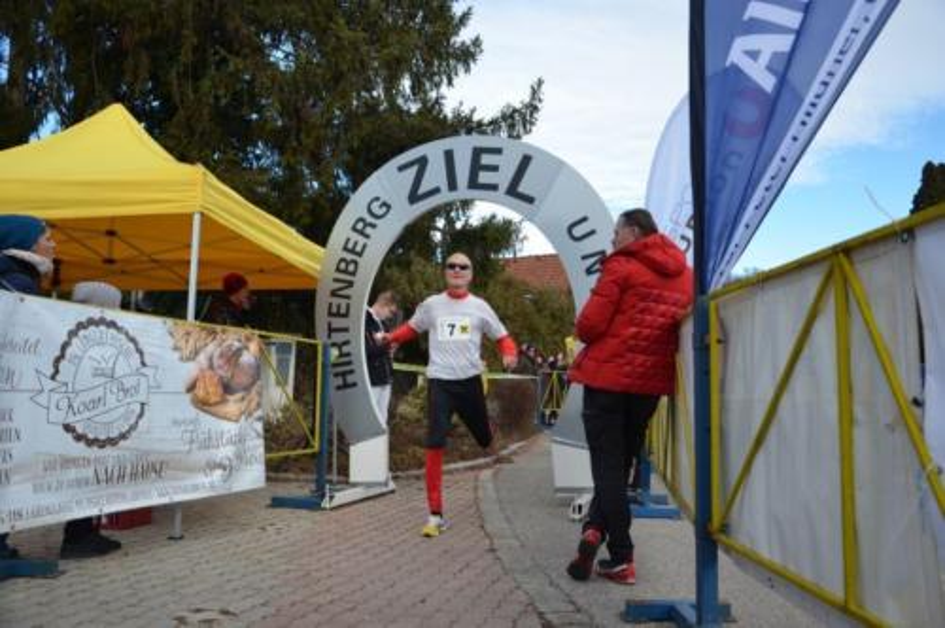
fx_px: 944
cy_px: 314
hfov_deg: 53.2
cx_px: 472
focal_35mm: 36
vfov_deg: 36.8
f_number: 4
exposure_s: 1/1000
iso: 400
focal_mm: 24
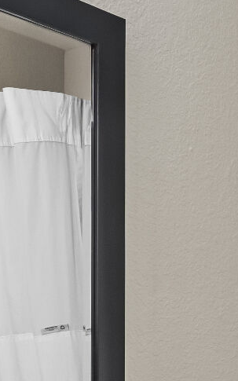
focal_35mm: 101
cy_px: 388
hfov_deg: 12.0
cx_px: 421
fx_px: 1048
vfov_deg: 19.9
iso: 200
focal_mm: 16
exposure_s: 1/1.25
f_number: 9
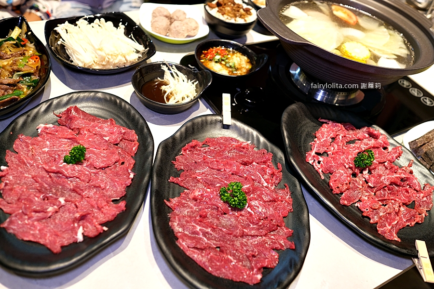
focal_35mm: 35
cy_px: 144
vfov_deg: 37.9
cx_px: 217
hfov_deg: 54.4
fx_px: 422
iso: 1000
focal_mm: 23
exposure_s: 1/56
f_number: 2.8
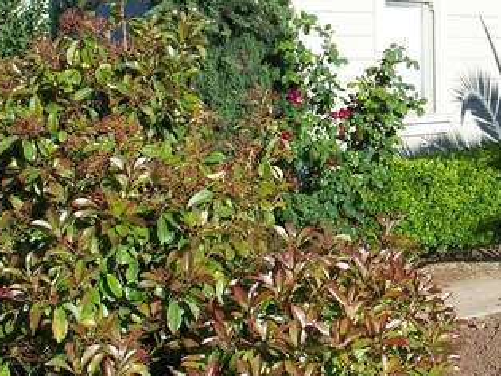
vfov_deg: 15.2
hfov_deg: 20.8
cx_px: 332
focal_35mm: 94
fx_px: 1360
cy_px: -59
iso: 64
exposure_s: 1/400
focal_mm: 7.8
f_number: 4
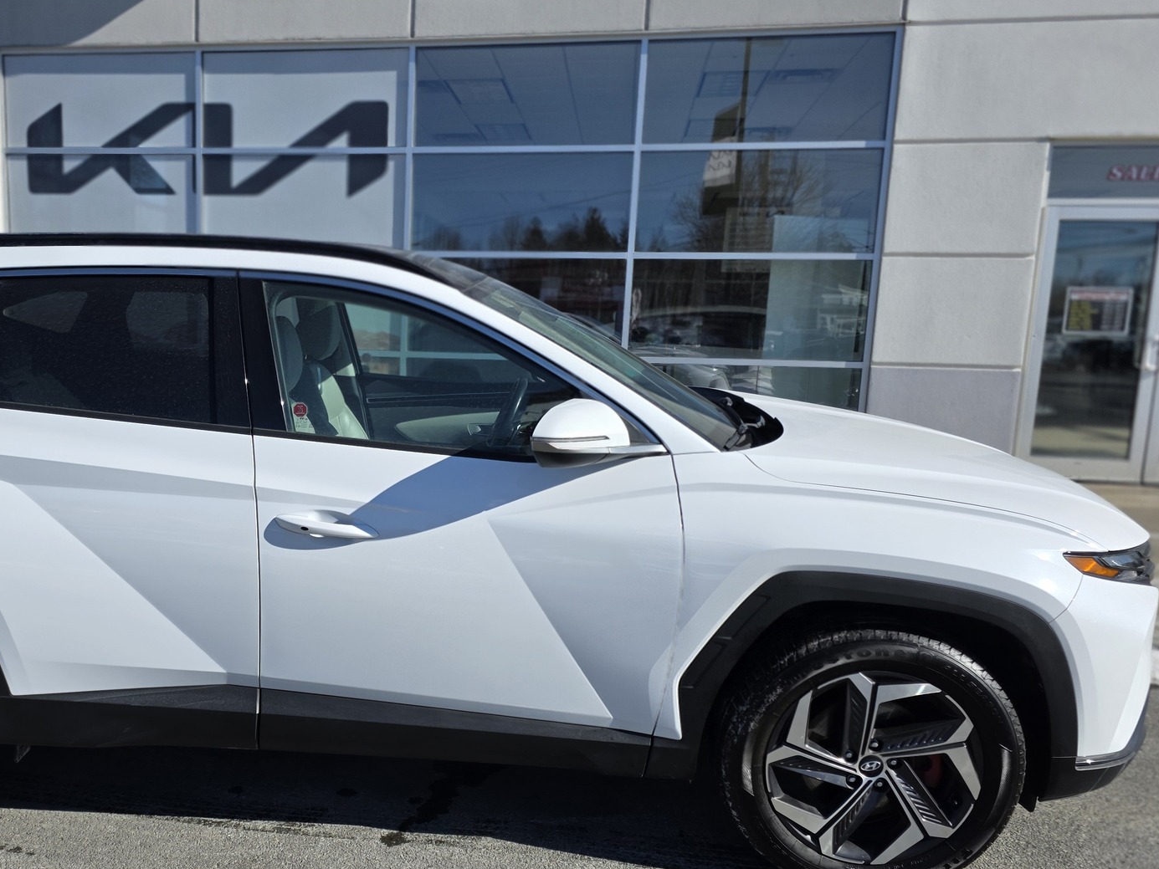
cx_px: 368
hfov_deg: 52.7
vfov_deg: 41.6
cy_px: 515
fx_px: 1138
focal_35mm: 34
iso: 80
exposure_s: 1/7061
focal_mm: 6.3
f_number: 1.7
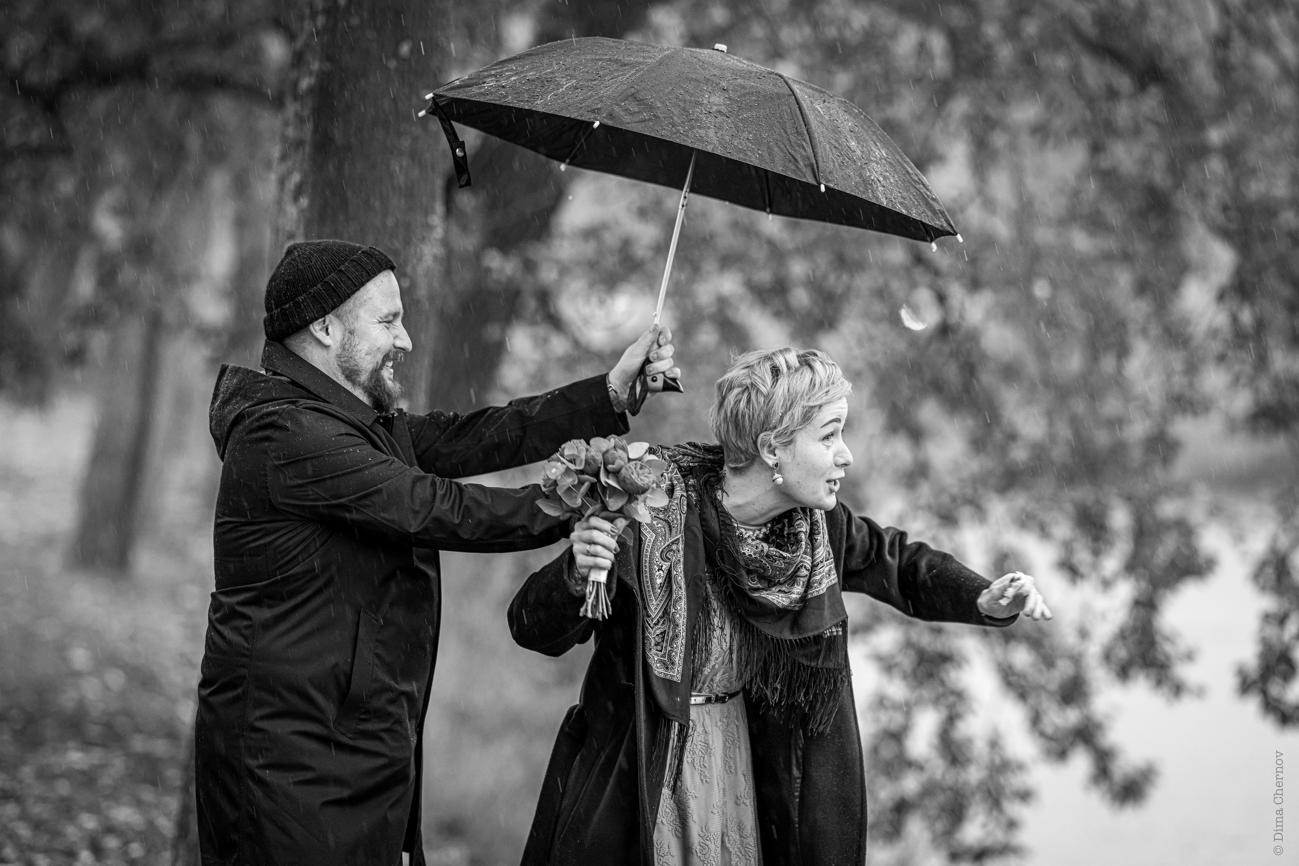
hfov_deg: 15.2
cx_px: 650
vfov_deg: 10.2
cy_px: 433
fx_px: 4871
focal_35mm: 135
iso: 1250
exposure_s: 1/250
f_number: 2.5
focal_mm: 135
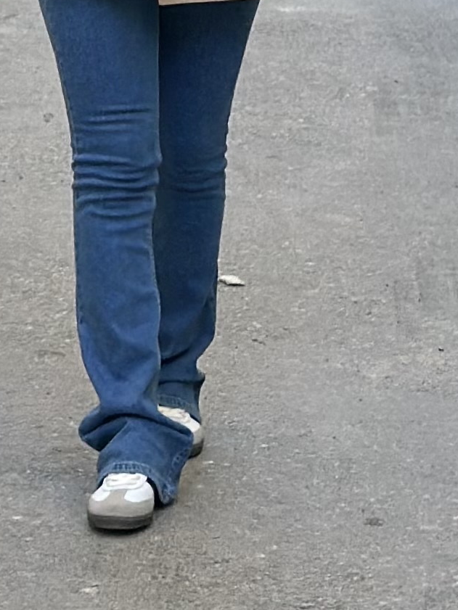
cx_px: 20
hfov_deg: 6.4
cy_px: -375
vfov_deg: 8.4
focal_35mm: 230
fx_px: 4056
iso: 80
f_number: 1.78
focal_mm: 6.86
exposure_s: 1/271
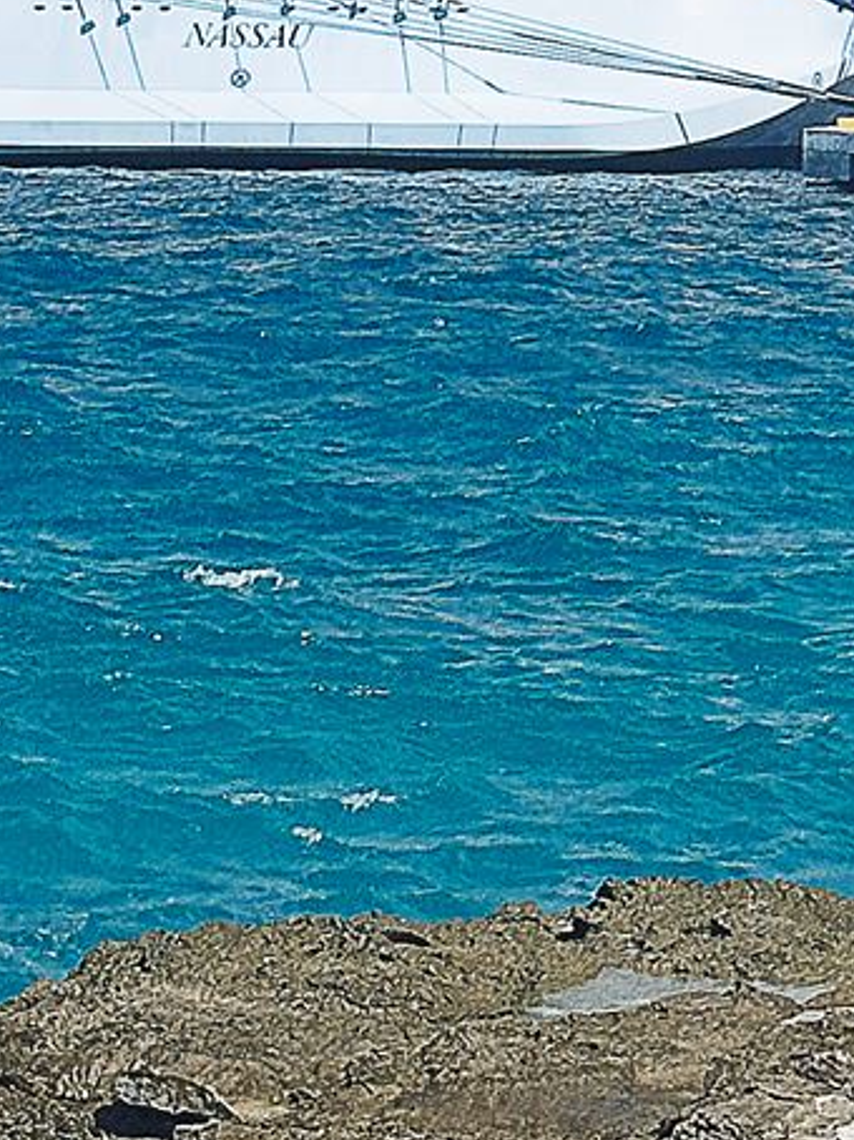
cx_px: 1065
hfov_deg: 7.2
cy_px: -186
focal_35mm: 203
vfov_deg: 9.6
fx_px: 6684
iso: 64
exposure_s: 1/8000
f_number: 1.8
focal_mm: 6.86
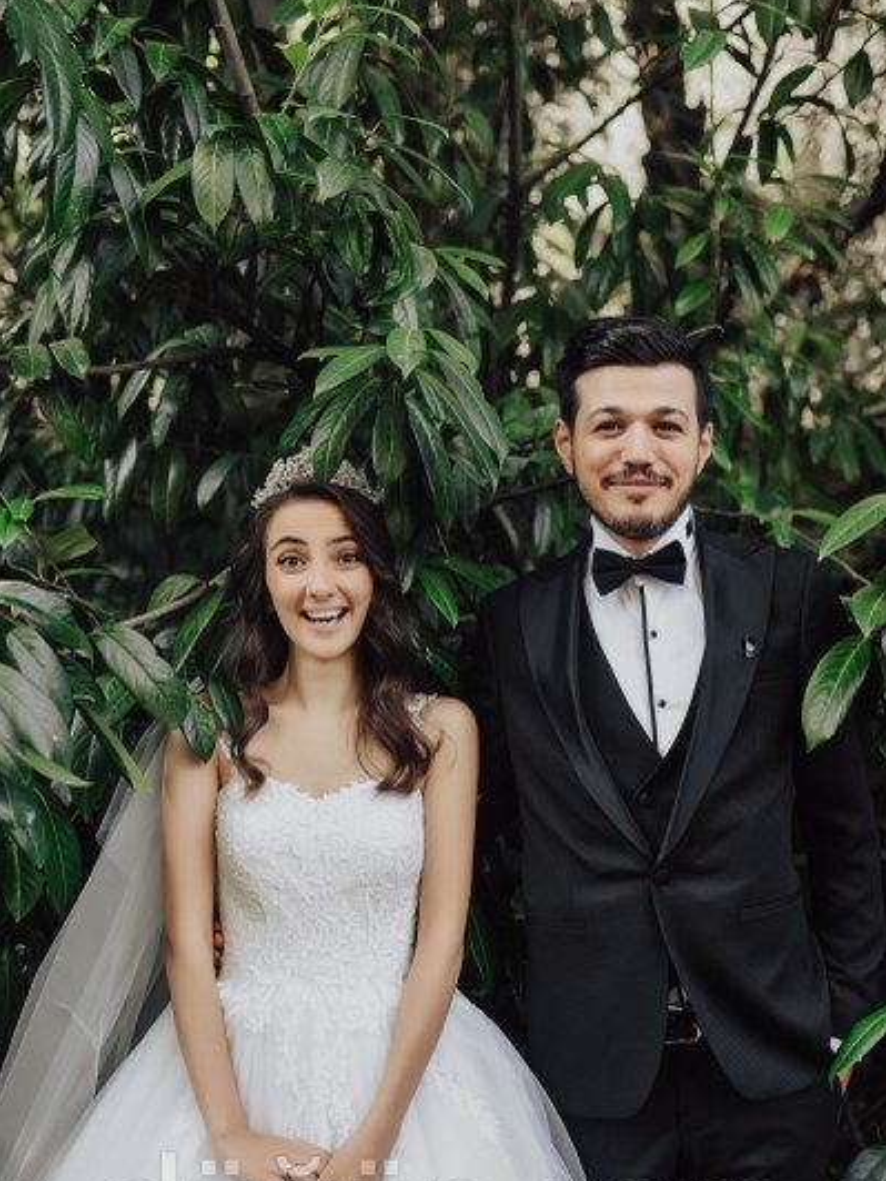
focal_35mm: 38
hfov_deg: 37.7
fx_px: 1297
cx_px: 443
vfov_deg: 48.9
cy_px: 653
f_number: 2.2
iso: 640
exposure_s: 1/640
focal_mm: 35
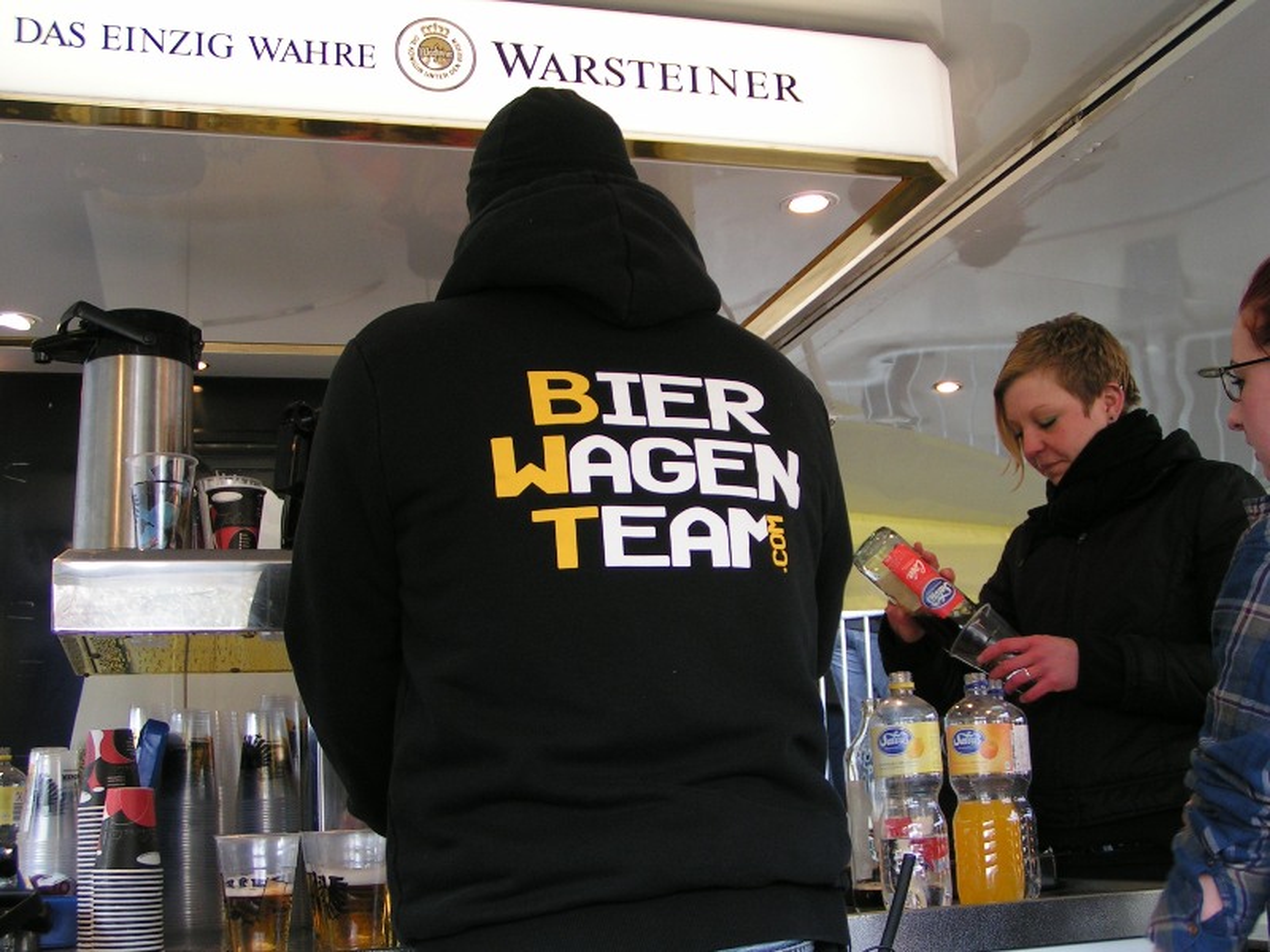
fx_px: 1504
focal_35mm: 41
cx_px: 635
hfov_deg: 45.8
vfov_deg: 35.1
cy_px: 476
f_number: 2.8
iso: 80
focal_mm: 6.3
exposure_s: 1/60
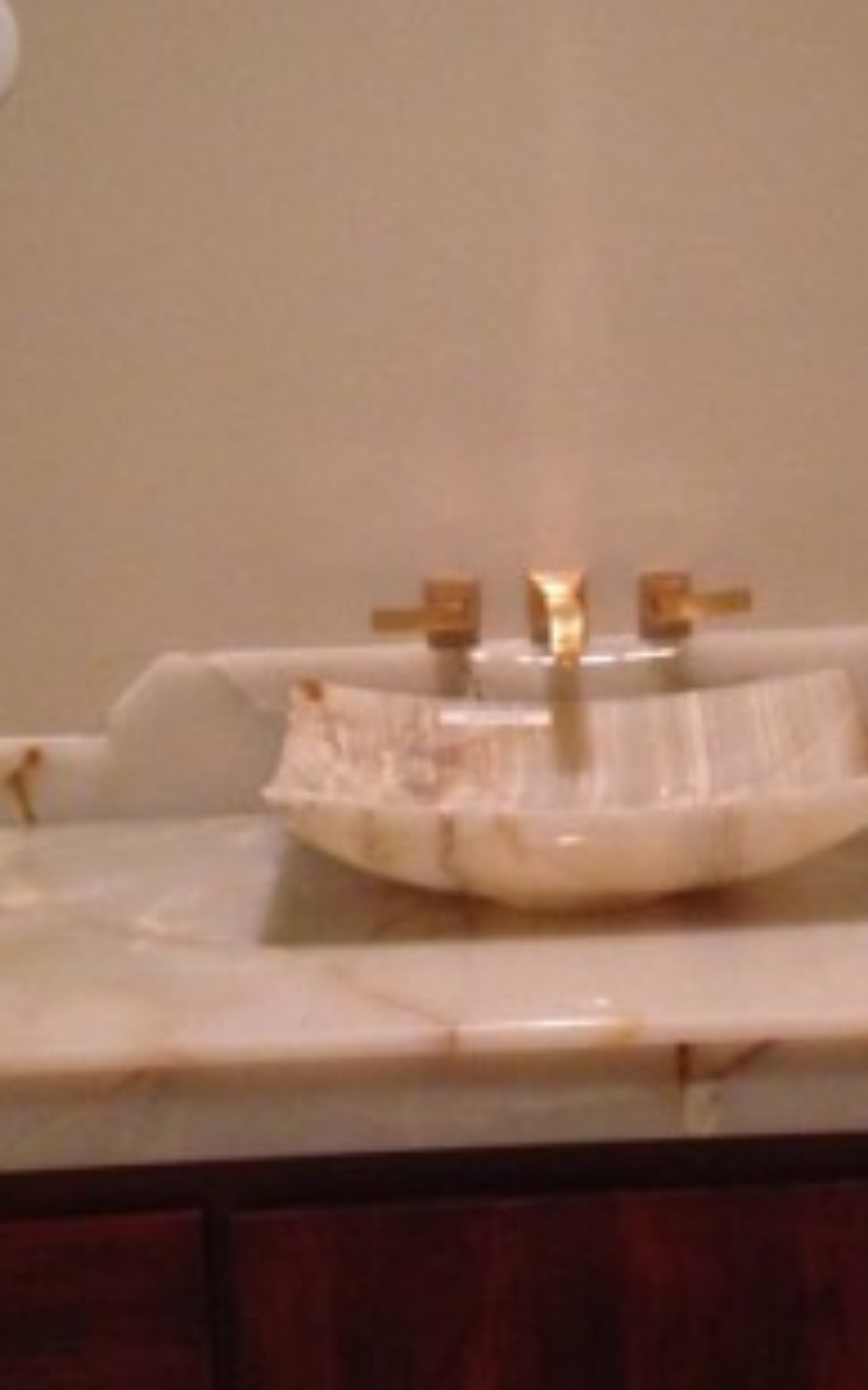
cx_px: 571
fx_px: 2575
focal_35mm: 68
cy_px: 675
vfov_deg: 30.2
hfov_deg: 19.1
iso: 320
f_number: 2.4
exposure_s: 1/20
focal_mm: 4.12
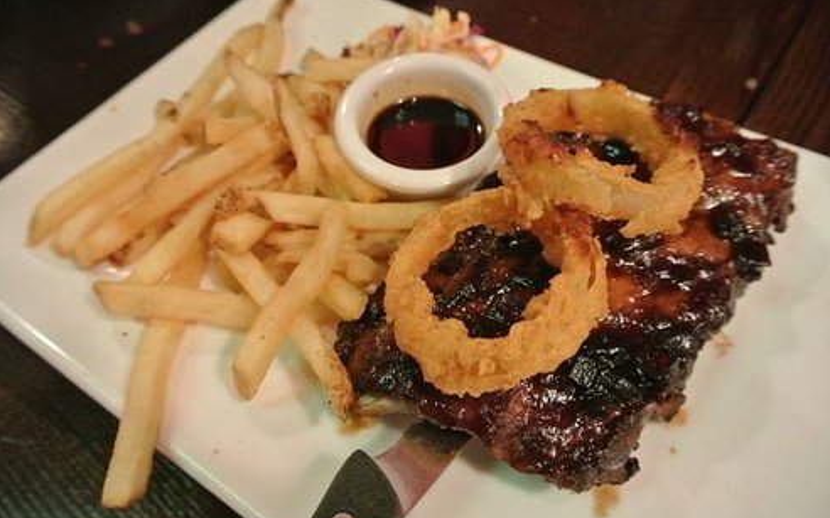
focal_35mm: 28
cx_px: 417
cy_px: 277
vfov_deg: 44.5
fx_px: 633
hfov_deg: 66.5
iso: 3200
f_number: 3.5
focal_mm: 10
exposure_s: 1/60
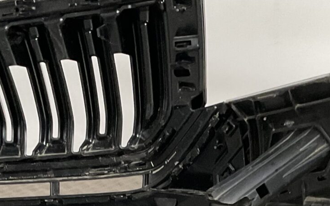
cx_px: 237
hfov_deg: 19.2
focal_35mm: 108
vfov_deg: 11.6
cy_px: 302
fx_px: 971
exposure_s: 1/33
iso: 200
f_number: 1.8
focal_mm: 3
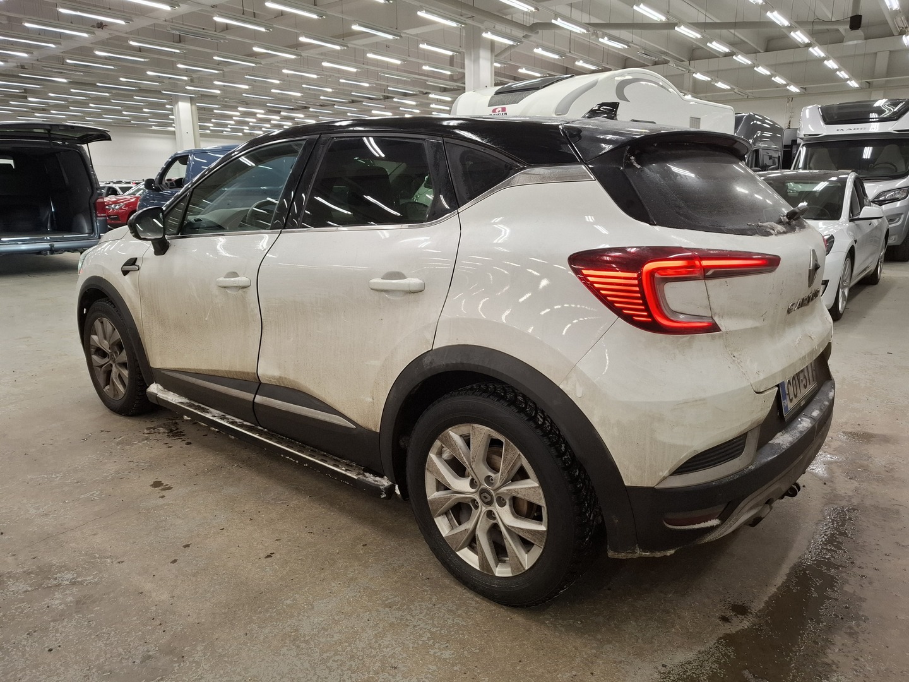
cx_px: 454
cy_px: 341
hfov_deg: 73.9
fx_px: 604
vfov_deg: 58.9
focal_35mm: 23
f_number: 1.8
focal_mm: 5.54
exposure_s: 1/100
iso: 200
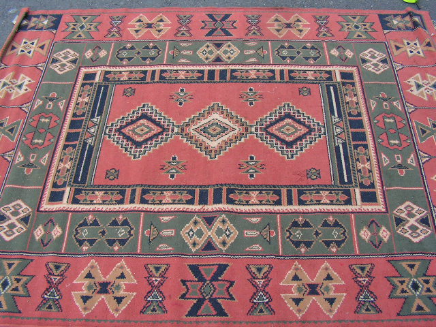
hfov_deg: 51.4
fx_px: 453
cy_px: 164
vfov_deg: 39.7
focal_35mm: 36
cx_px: 218
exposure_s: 1/40
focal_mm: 6
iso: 125
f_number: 3.2
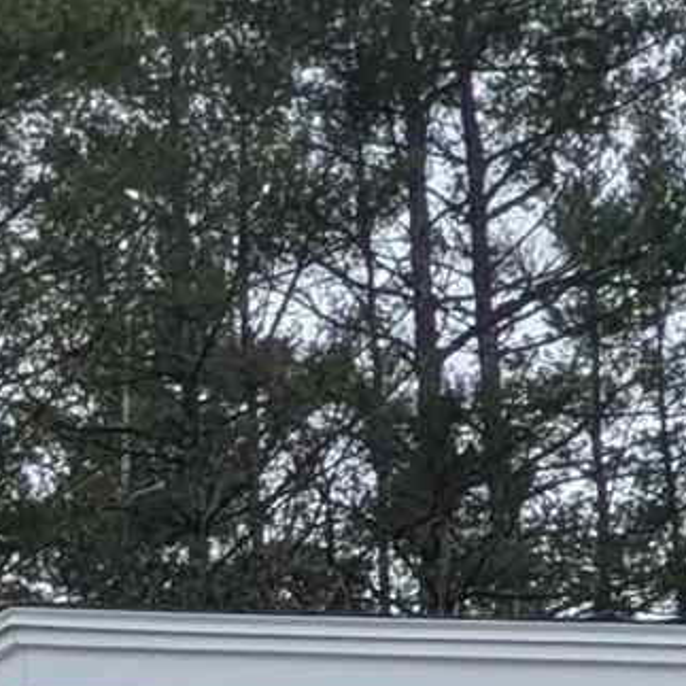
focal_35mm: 210
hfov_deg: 7.8
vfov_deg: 7.2
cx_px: 1578
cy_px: 2207
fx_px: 4708
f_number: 1.89
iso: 48
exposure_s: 1/2092
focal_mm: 5.43
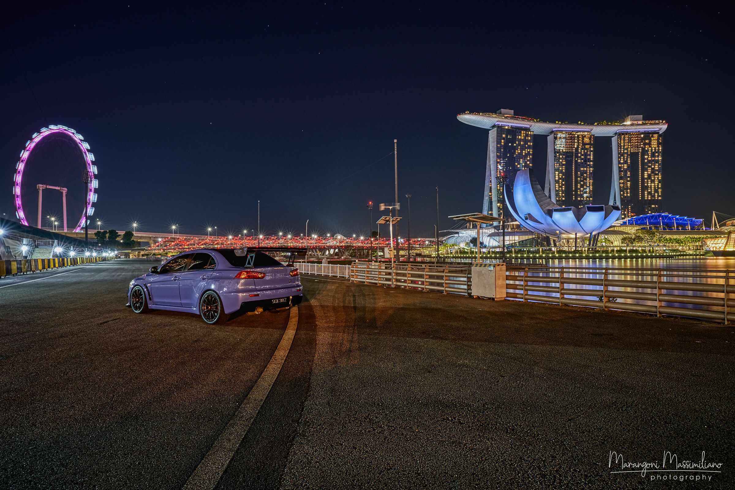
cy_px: 245
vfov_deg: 67.4
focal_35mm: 18
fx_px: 368
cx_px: 368
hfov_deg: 90.0
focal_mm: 18
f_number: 11
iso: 100
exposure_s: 30
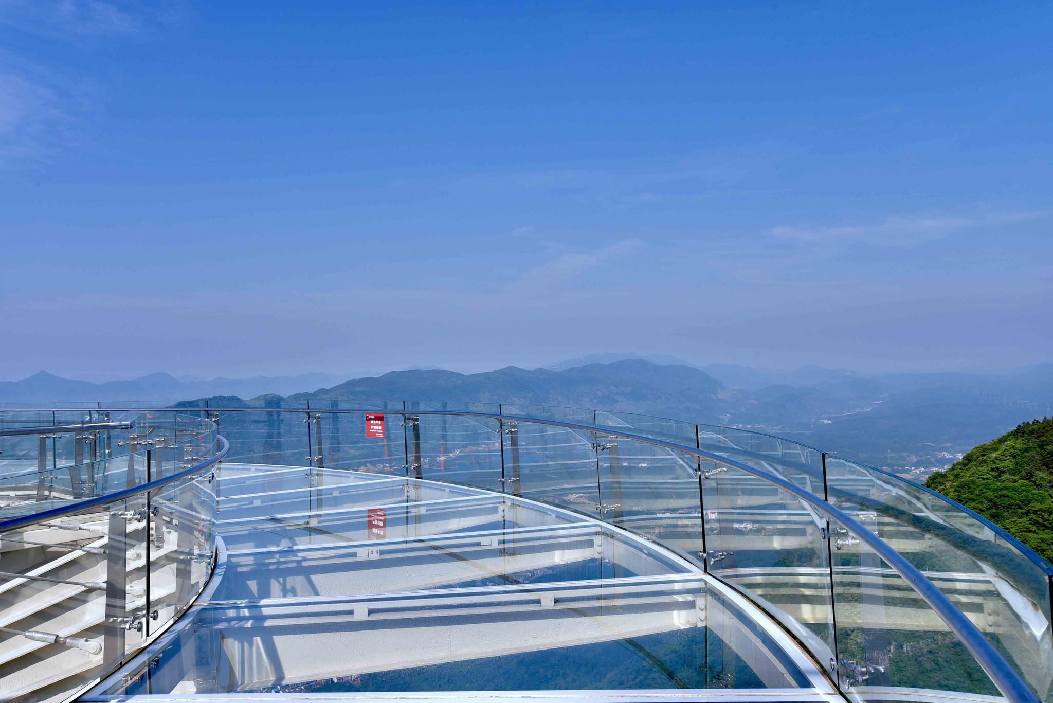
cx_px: 526
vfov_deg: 41.1
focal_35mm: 32
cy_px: 352
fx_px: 936
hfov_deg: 58.7
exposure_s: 1/250
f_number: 13
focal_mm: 32
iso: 125
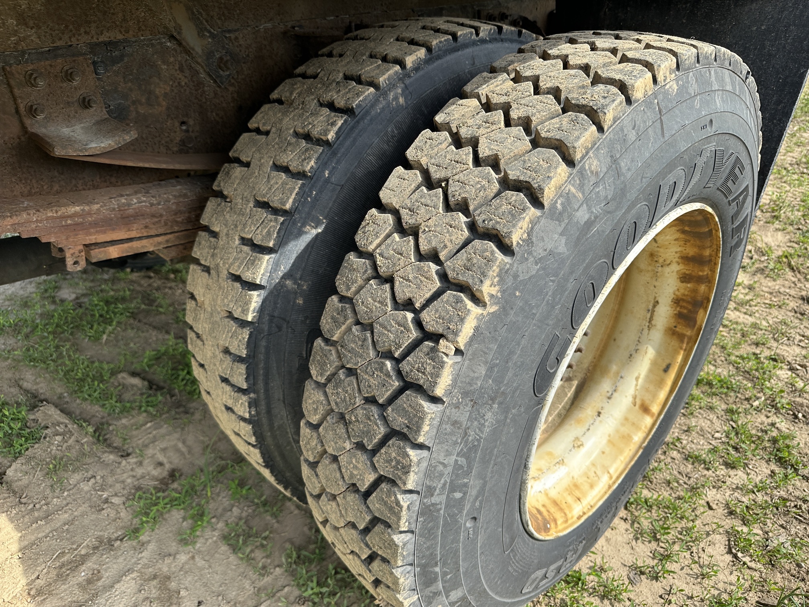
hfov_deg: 71.6
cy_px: 304
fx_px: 561
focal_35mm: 24
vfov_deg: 56.8
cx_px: 404
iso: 80
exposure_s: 1/1357
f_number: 1.78
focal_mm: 6.86
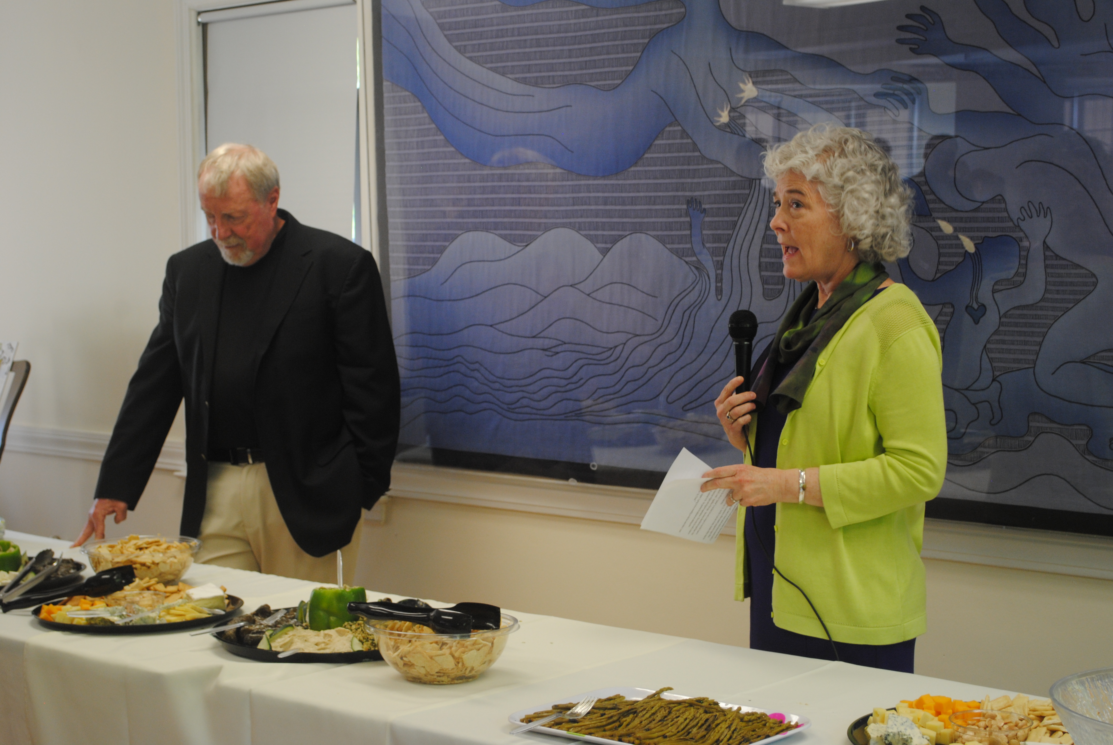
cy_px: 372
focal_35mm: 60
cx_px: 556
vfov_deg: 22.7
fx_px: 1857
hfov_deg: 33.4
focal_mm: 40
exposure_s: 1/30
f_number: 5.3
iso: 320
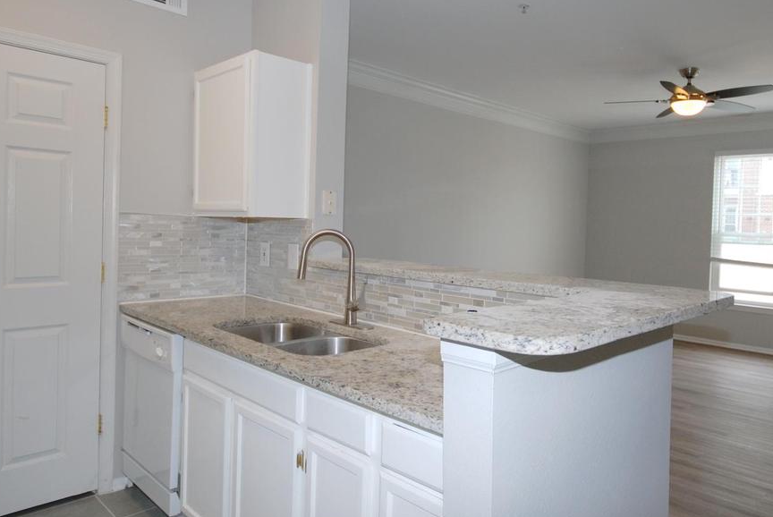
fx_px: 537
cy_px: 228
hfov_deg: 71.2
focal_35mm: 25
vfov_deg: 51.3
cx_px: 430
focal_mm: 10
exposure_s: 1/60
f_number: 4
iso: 200
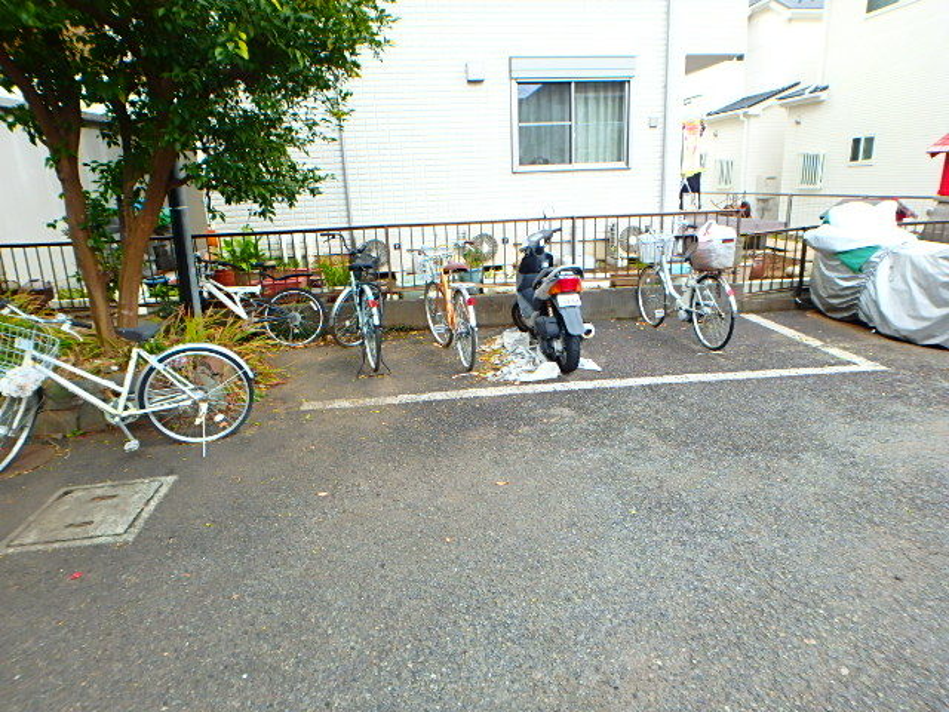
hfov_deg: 79.0
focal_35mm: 21
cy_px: 356
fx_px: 576
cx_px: 474
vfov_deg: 63.4
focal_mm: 3.7
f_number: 3.5
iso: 200
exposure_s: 1/60
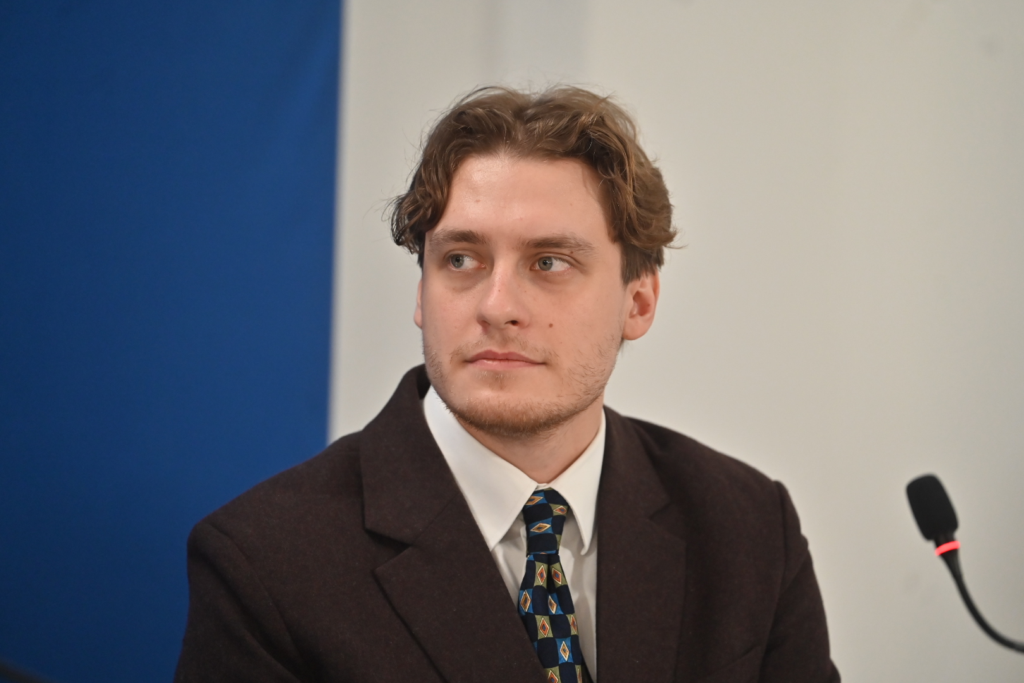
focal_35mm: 180
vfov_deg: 7.6
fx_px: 5120
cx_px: 512
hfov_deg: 11.4
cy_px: 342
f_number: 2.8
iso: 2000
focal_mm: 180
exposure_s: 1/400
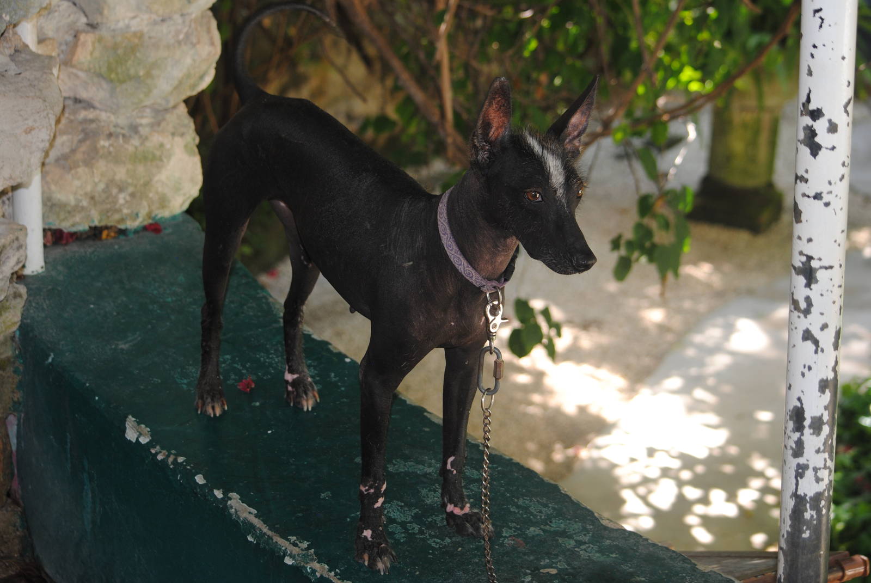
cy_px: 292
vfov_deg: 16.6
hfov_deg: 24.6
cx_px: 436
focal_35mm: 82
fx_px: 1998
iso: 200
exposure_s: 1/80
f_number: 4.5
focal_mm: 55
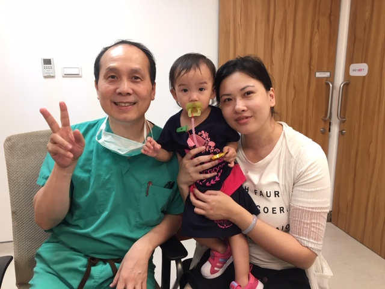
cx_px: 192
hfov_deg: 61.7
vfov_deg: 48.2
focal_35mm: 29
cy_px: 144
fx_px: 323
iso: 50
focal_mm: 4.15
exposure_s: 1/30
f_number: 2.2
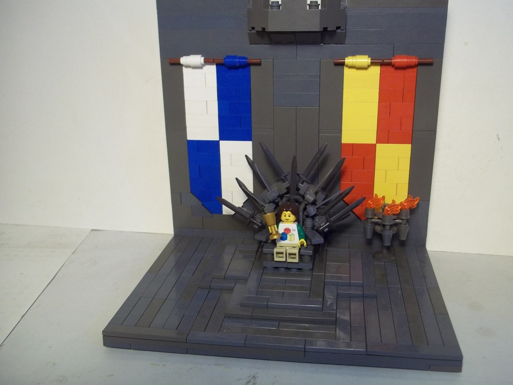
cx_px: 256
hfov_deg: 51.4
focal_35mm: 36
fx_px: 534
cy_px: 192
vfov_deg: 39.7
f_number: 3.1
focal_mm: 6.5
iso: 160
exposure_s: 1/25
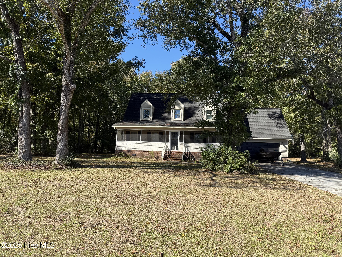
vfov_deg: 56.8
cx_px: 171
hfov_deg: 71.6
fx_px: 237
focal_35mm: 24
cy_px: 128
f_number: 1.78
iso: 80
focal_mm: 6.76
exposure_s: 1/1855
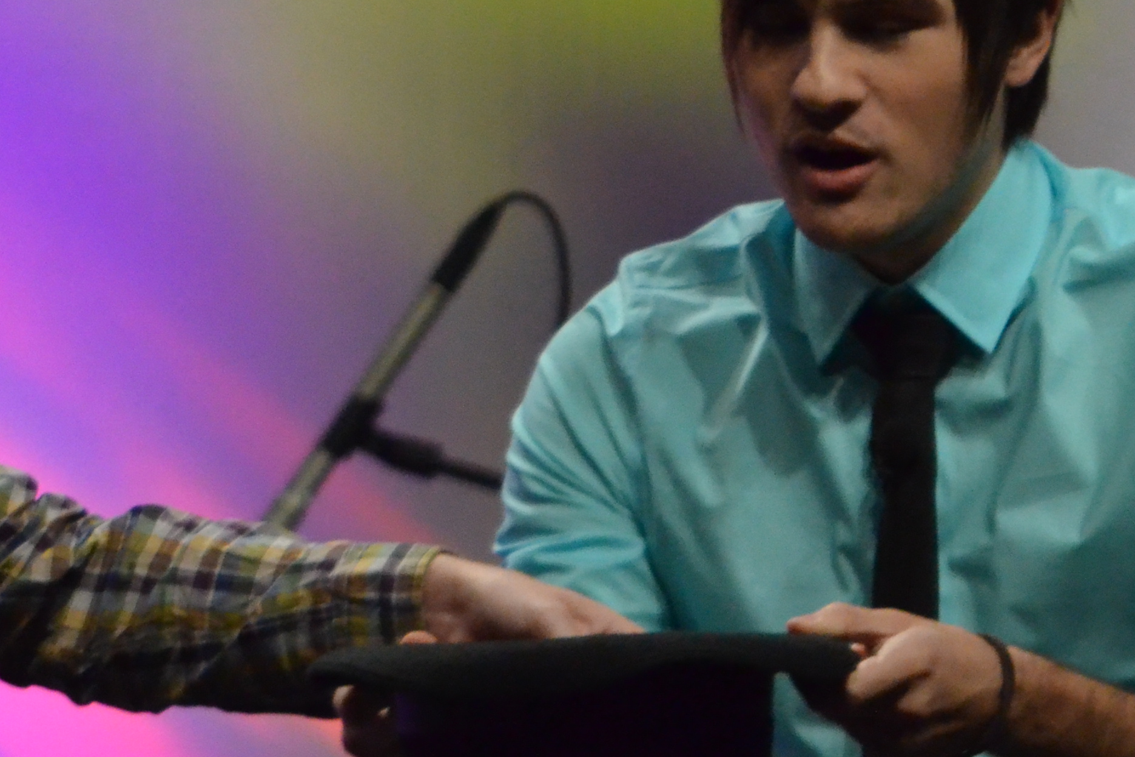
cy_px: 531
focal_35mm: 1025
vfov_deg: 1.3
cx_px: 442
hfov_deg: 2.0
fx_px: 32319
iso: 3200
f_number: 5.6
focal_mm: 260
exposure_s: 1/400
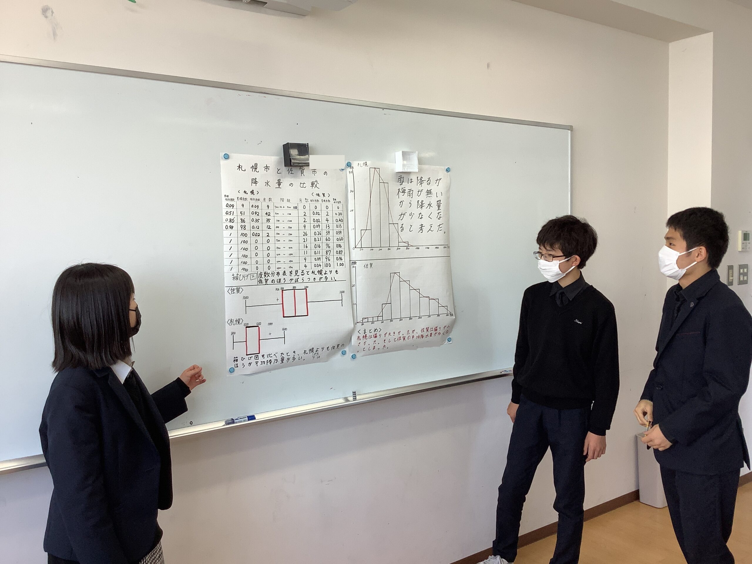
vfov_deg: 45.4
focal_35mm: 31
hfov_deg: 58.4
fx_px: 673
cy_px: 282
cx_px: 376
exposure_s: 1/100
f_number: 2.4
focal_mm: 3.3
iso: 32
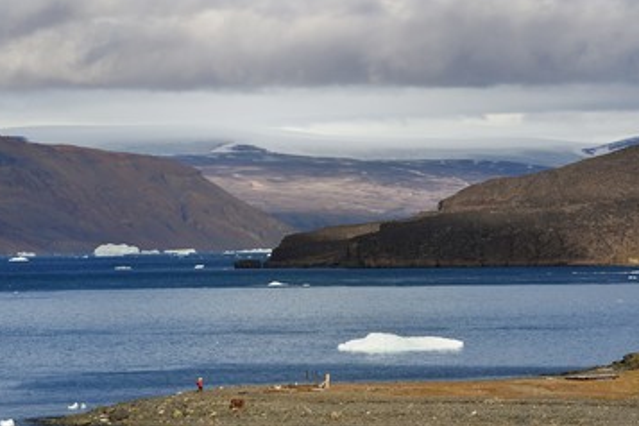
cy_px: 220
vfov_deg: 5.8
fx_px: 4171
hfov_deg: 8.8
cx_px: 285
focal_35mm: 235
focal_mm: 200
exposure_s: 1/320
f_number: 13
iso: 200
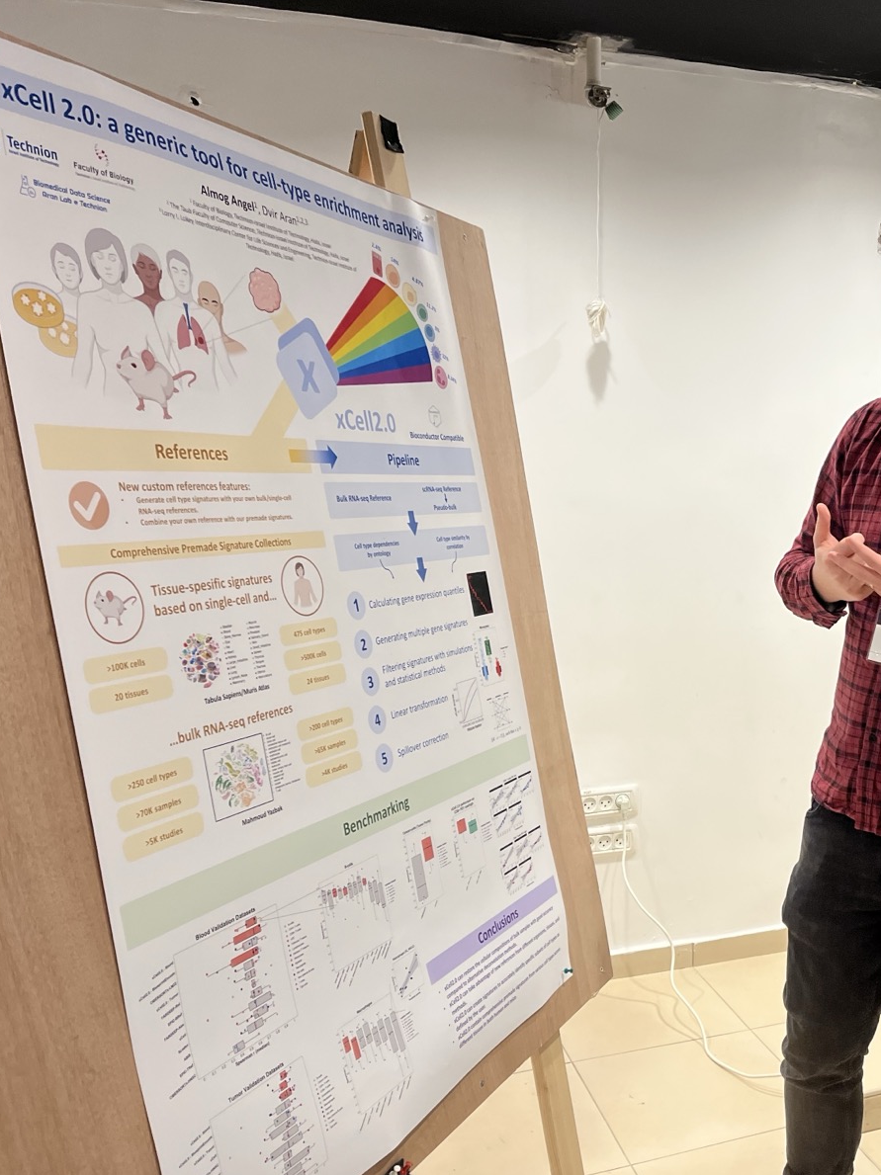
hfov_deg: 38.1
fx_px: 1188
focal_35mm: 35
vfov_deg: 52.6
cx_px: 780
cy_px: 592
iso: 125
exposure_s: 1/100
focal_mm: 5.1
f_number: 1.6
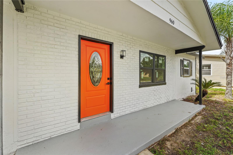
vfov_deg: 81.2
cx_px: 116
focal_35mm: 14
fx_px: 91
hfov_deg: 104.3
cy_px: 78
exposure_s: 1/100
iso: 100
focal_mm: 14
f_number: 8
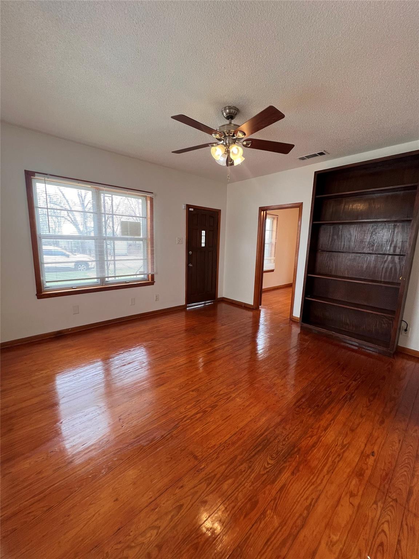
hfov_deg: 89.9
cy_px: 280
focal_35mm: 13
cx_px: 210
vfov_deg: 106.2
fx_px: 210
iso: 160
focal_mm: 1.57
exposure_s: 1/120
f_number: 1.8
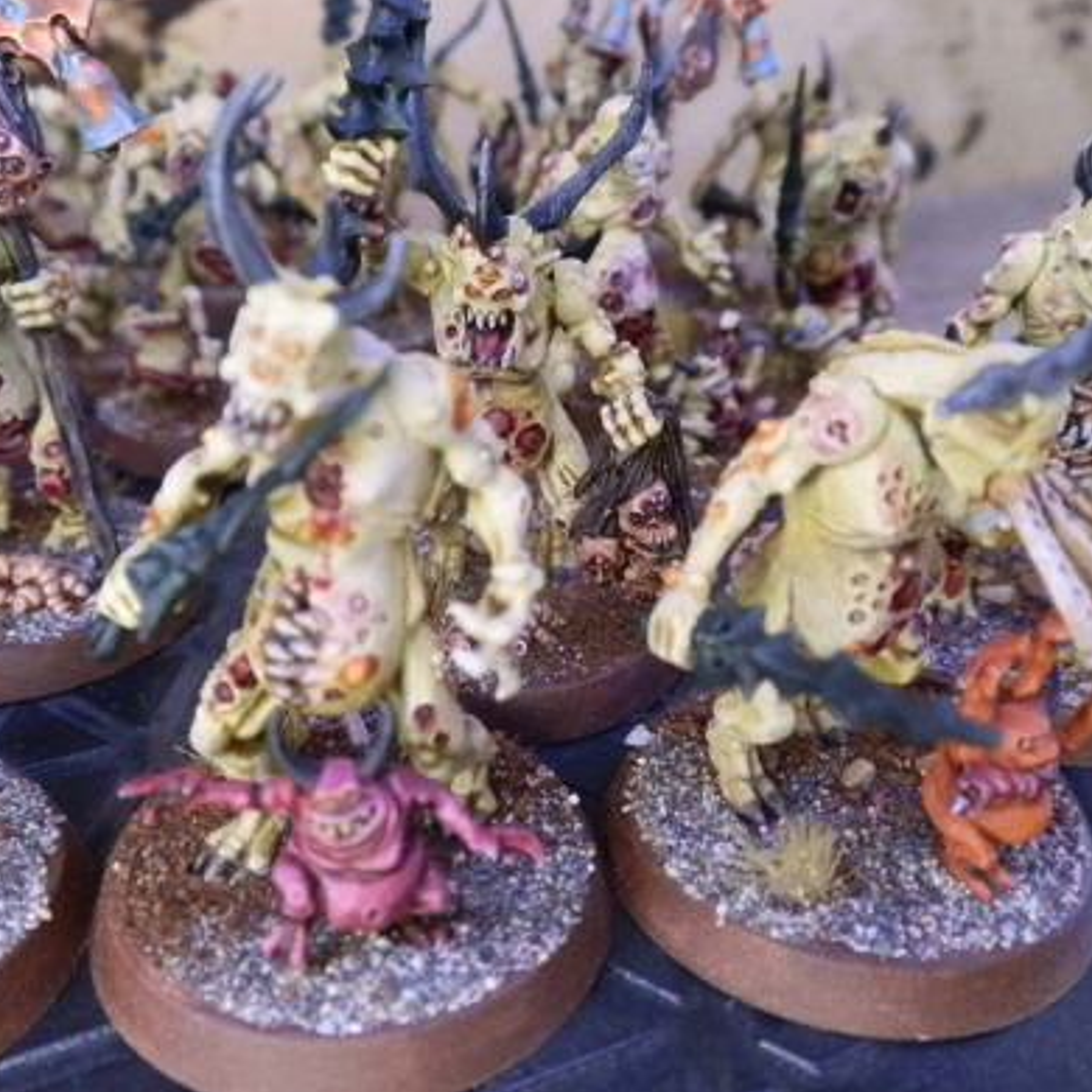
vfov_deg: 48.4
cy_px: 535
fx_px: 1213
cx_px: 507
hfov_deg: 48.4
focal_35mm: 34
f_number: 3.1
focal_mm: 5
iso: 400
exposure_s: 1/80
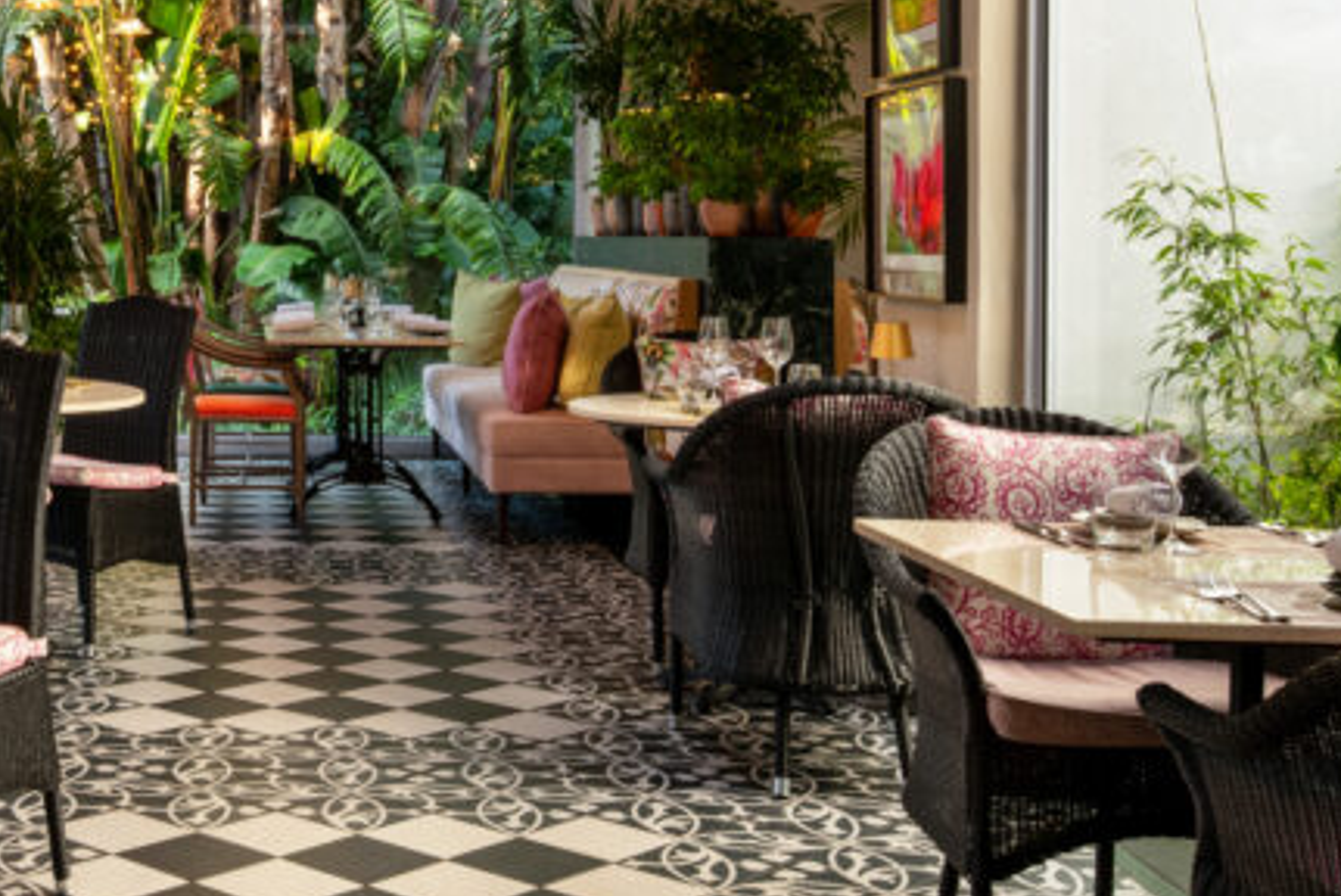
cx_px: 240
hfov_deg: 33.8
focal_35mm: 57
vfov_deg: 23.6
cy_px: 254
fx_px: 2125
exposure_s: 1/13
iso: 200
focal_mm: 24
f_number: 16
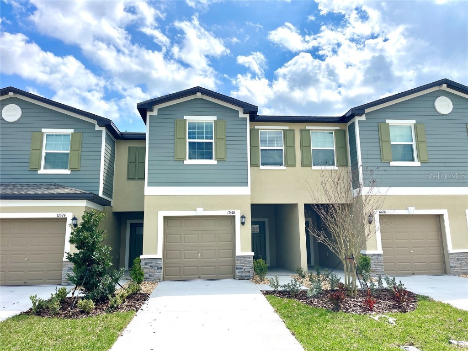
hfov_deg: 69.4
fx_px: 338
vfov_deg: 54.9
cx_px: 234
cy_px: 176
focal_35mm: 25
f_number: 1.6
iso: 32
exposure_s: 1/5917
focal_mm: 5.1
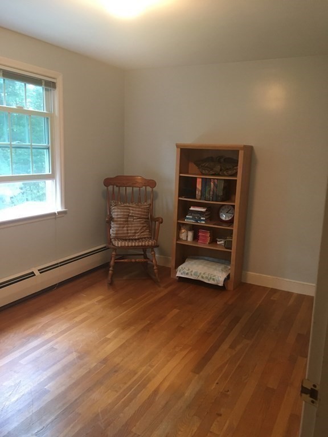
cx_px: 164
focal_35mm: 29
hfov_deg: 48.2
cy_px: 218
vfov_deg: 61.7
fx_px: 366
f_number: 2.2
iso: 200
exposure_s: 1/17
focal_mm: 4.15
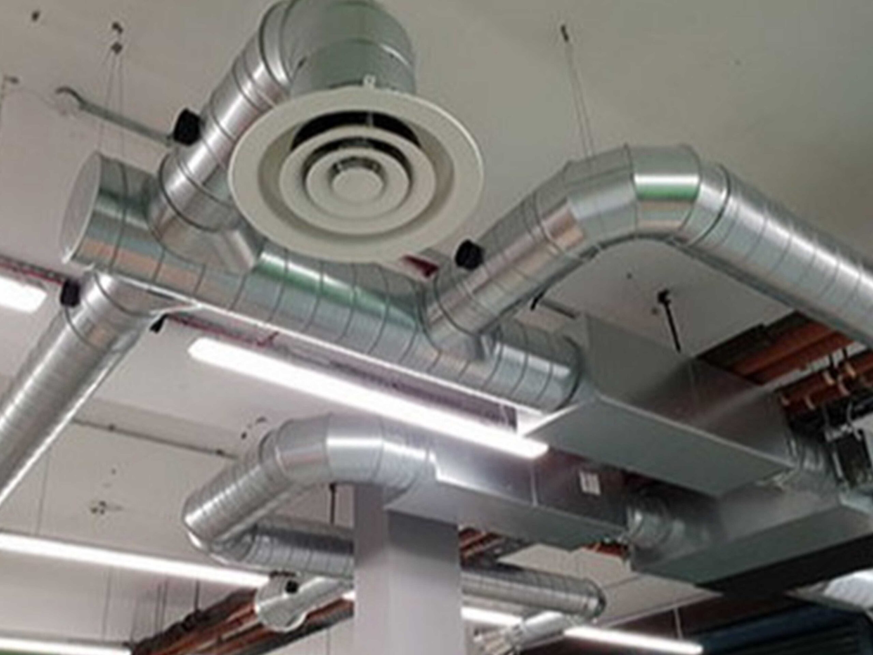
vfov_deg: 53.1
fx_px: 656
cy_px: 328
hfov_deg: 67.3
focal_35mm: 26
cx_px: 436
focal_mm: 4.2
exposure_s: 1/910
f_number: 1.7
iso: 40
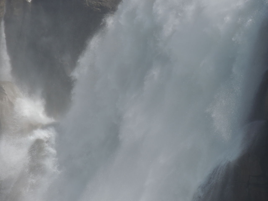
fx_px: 3639
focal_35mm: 470
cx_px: 134
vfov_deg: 3.2
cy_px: 100
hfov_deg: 4.2
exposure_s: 1/800
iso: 100
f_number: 4.9
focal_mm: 83.8
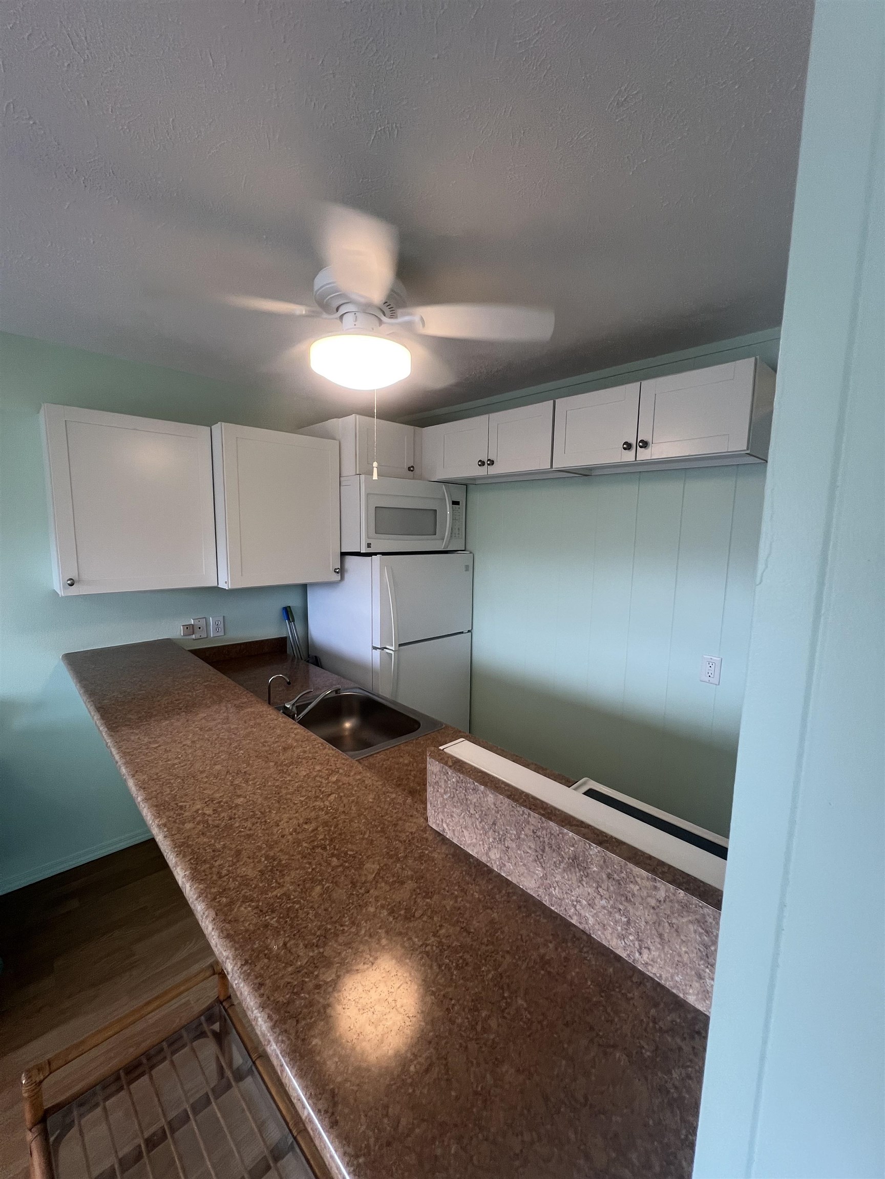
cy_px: 590
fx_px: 443
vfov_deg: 106.2
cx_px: 442
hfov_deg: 89.9
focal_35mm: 13
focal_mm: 1.57
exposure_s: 1/120
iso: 80
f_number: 1.8
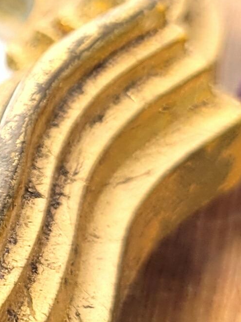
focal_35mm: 160
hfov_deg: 8.7
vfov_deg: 12.3
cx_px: -265
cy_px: 136
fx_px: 1486
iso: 40
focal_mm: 5.4
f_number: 1.8
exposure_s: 1/256
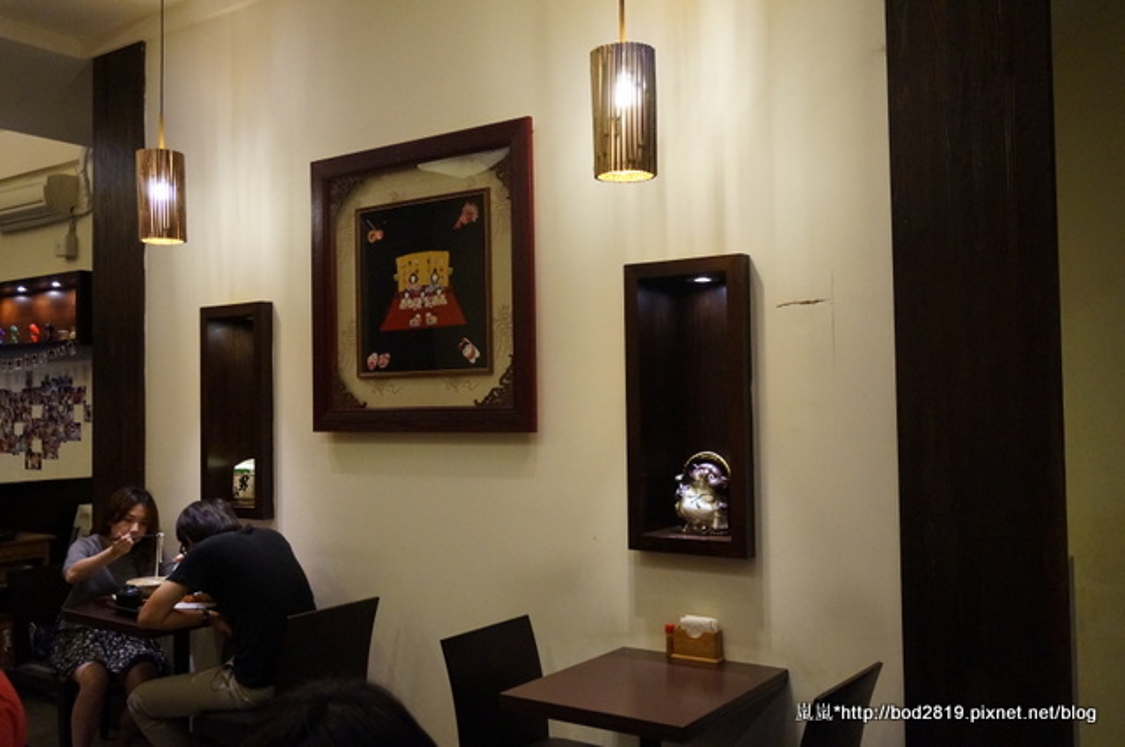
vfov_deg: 39.9
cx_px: 562
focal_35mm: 33
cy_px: 374
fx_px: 1030
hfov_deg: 57.3
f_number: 4
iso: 3200
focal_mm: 22
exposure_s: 1/60
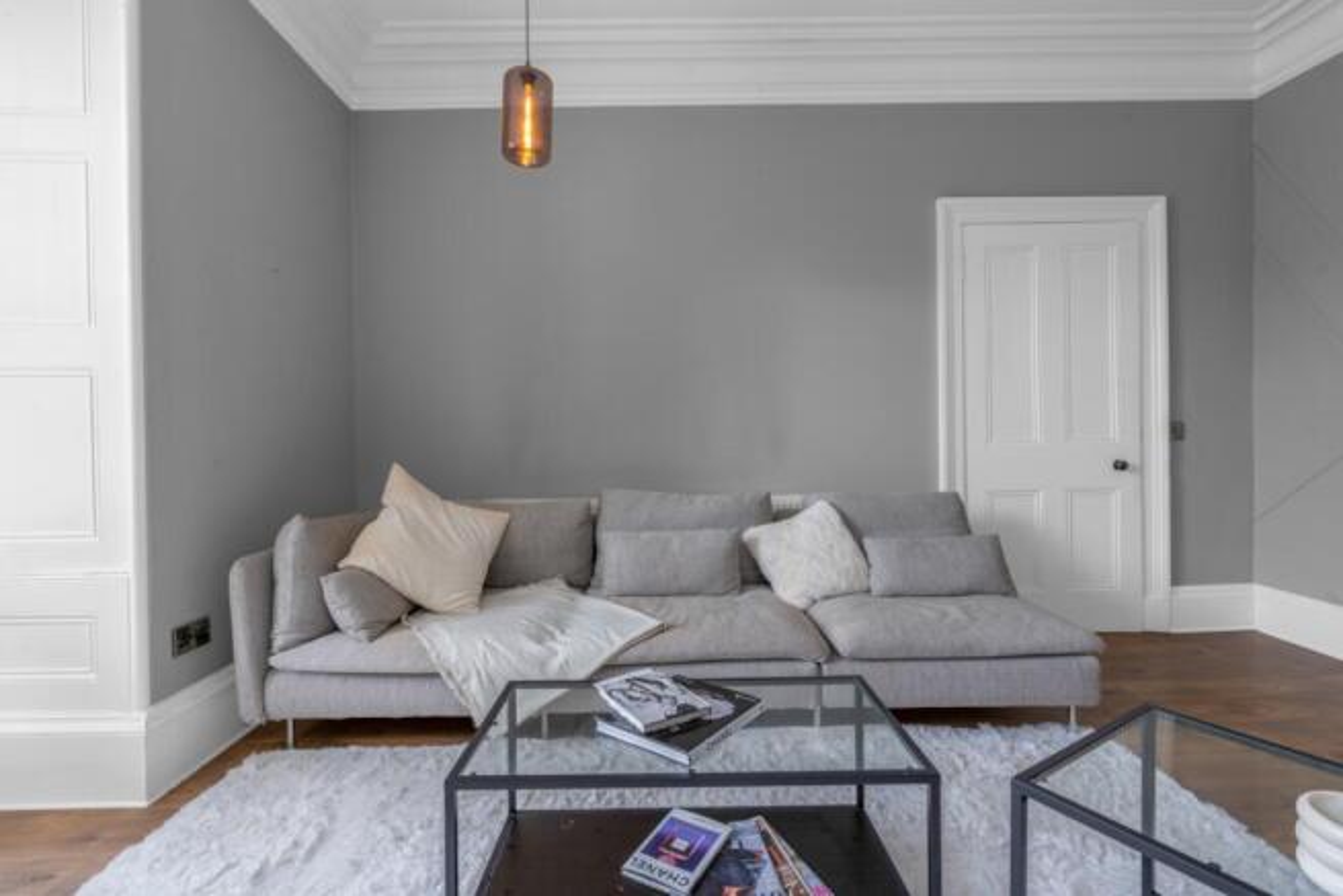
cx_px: 672
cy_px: 448
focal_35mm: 16
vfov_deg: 73.8
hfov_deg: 96.7
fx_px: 597
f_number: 9
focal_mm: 16
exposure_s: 1/3
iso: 200
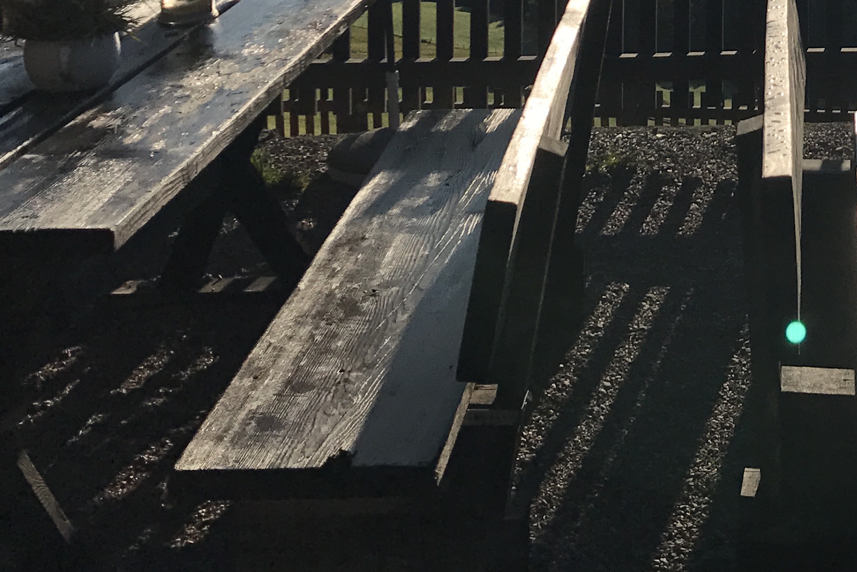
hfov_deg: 24.3
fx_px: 1881
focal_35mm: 79
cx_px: 885
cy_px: -243
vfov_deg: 16.1
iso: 20
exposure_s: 1/7407
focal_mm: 3.99
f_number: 1.8
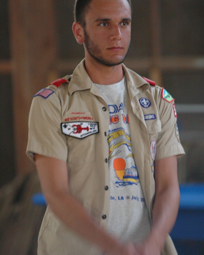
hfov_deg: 4.6
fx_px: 2565
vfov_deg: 5.7
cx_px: 102
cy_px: 107
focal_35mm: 340
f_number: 2.8
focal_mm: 200
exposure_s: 1/30
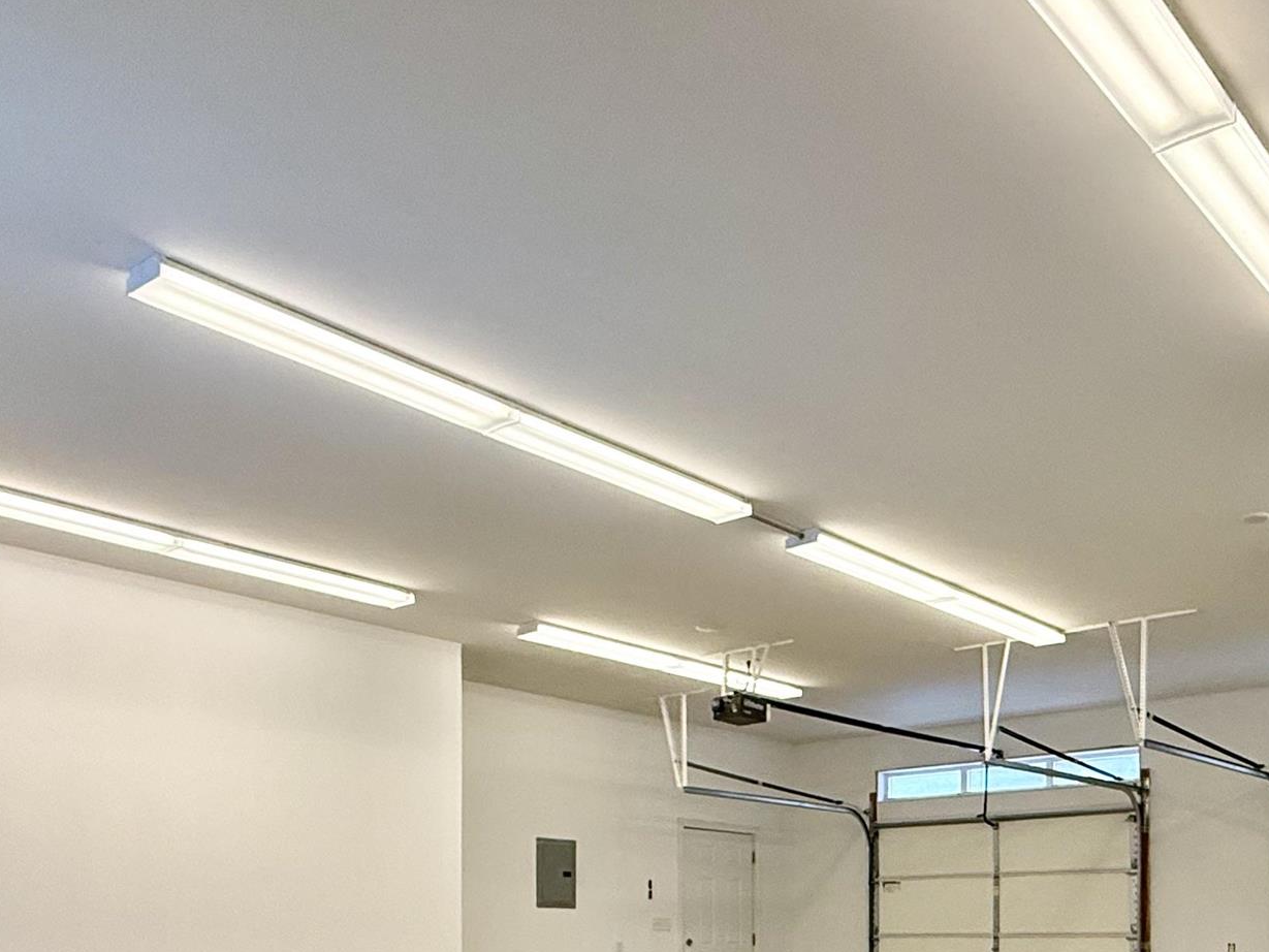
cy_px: 940
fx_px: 1283
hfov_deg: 50.7
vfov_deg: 36.8
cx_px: 934
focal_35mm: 35
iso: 250
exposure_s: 1/120
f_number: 2.2
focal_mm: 2.22
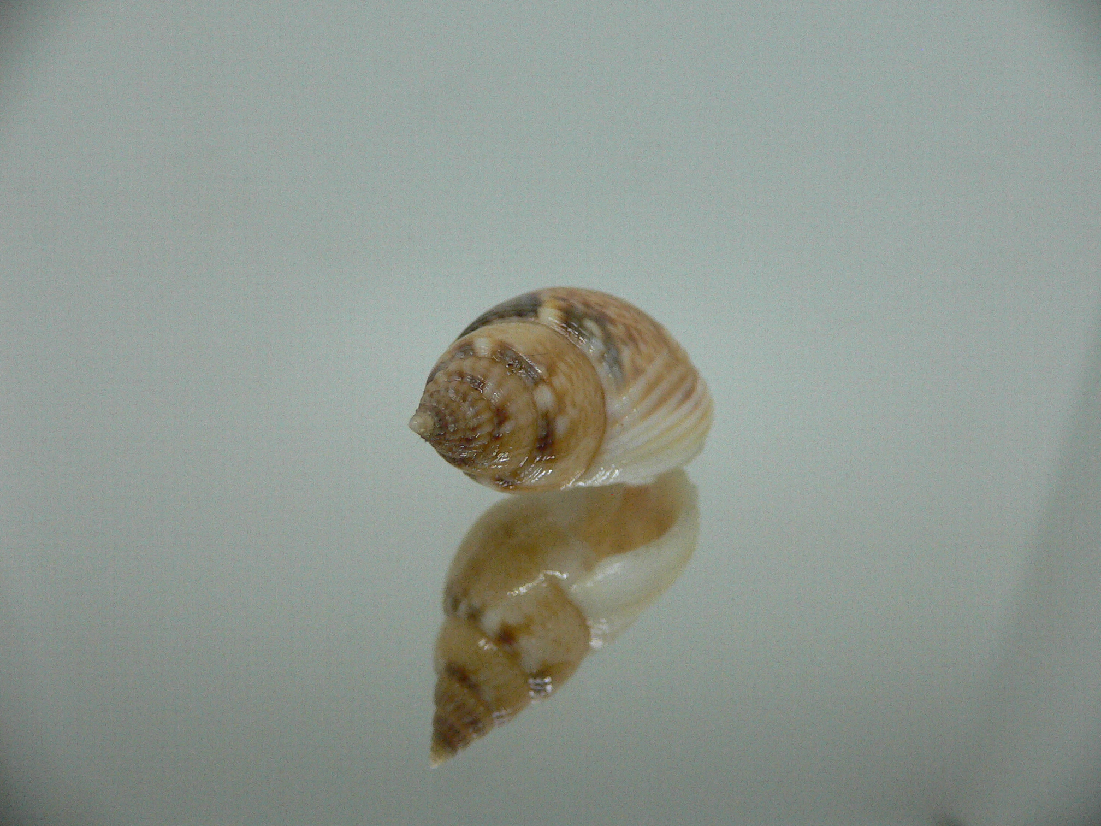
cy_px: 413
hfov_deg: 52.6
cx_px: 550
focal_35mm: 35
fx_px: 1113
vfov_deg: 40.7
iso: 200
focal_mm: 4.6
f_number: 2.8
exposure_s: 1/60
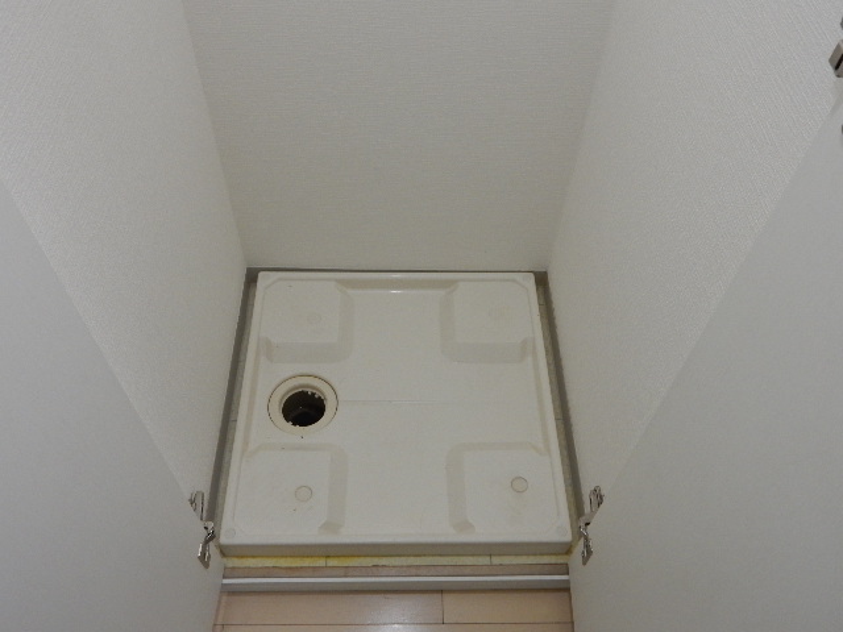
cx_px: 422
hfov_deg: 60.0
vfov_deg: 46.8
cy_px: 316
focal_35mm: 30
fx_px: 731
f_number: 4
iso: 320
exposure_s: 1/30
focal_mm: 5.4
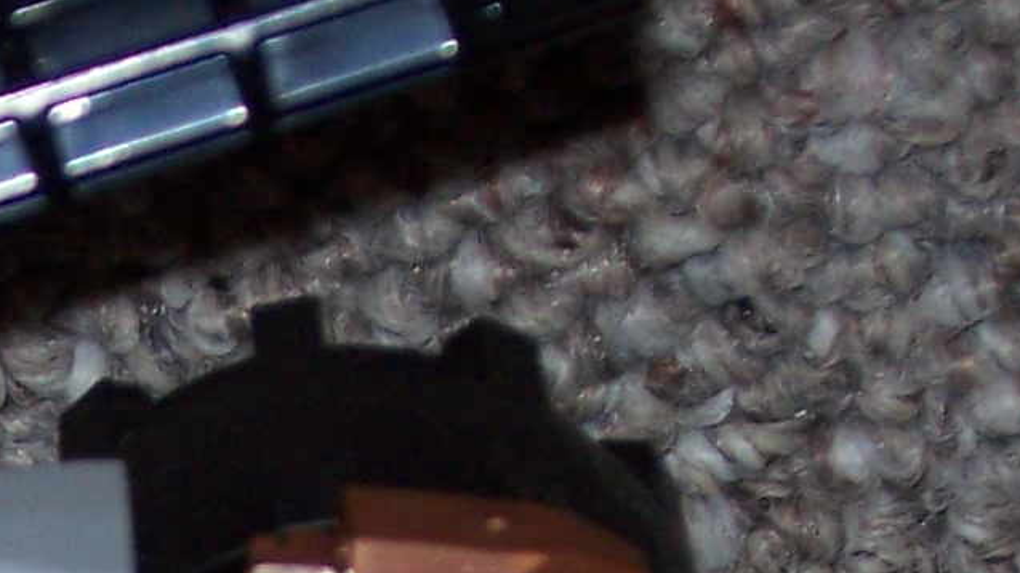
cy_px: 919
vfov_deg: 4.1
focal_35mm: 291
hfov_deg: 7.3
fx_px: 7869
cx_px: -282
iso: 125
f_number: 4
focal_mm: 10.8
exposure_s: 1/90
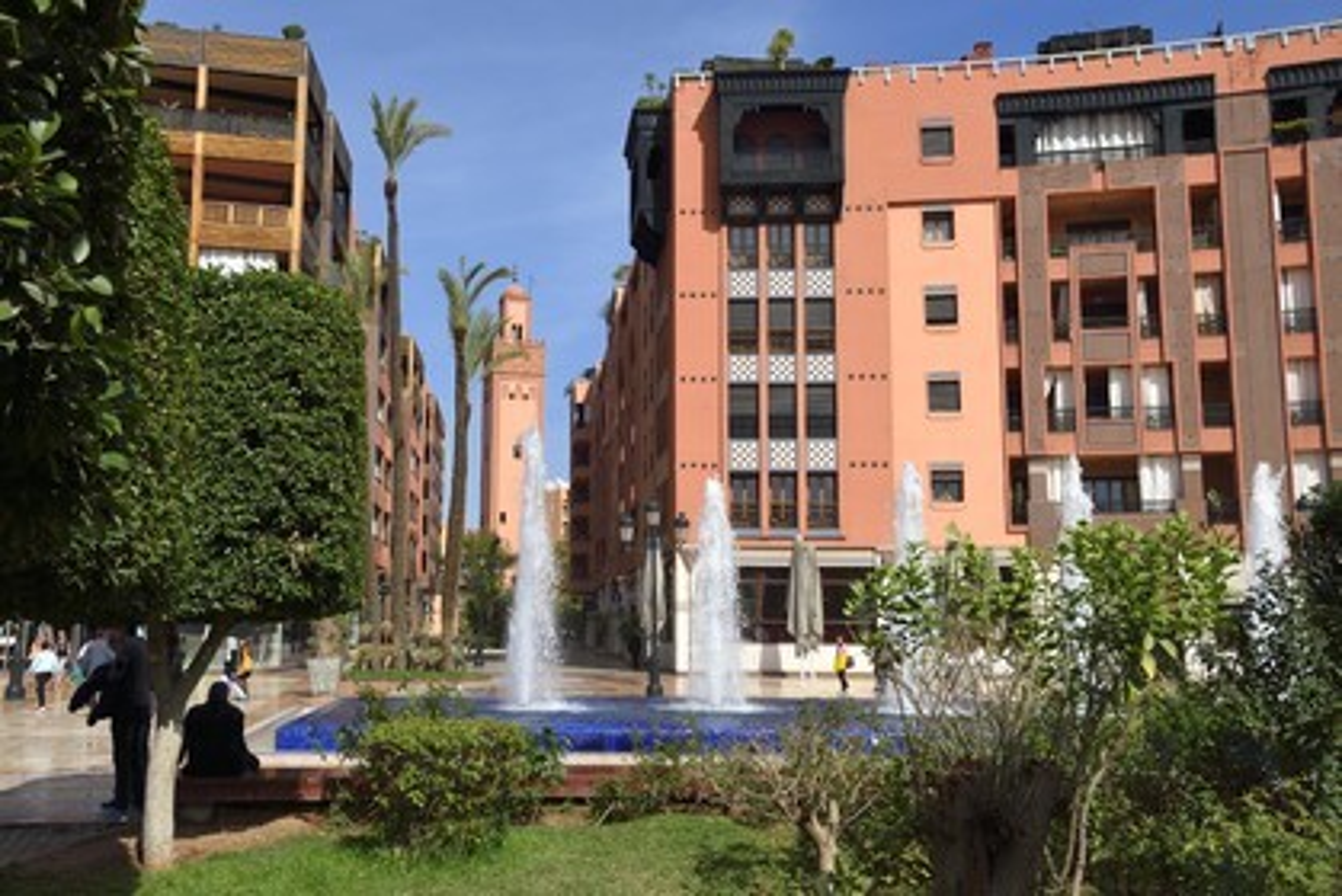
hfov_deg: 58.7
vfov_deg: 41.2
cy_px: 448
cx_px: 671
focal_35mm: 32
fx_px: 1194
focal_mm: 32
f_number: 14
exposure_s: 1/250
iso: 200
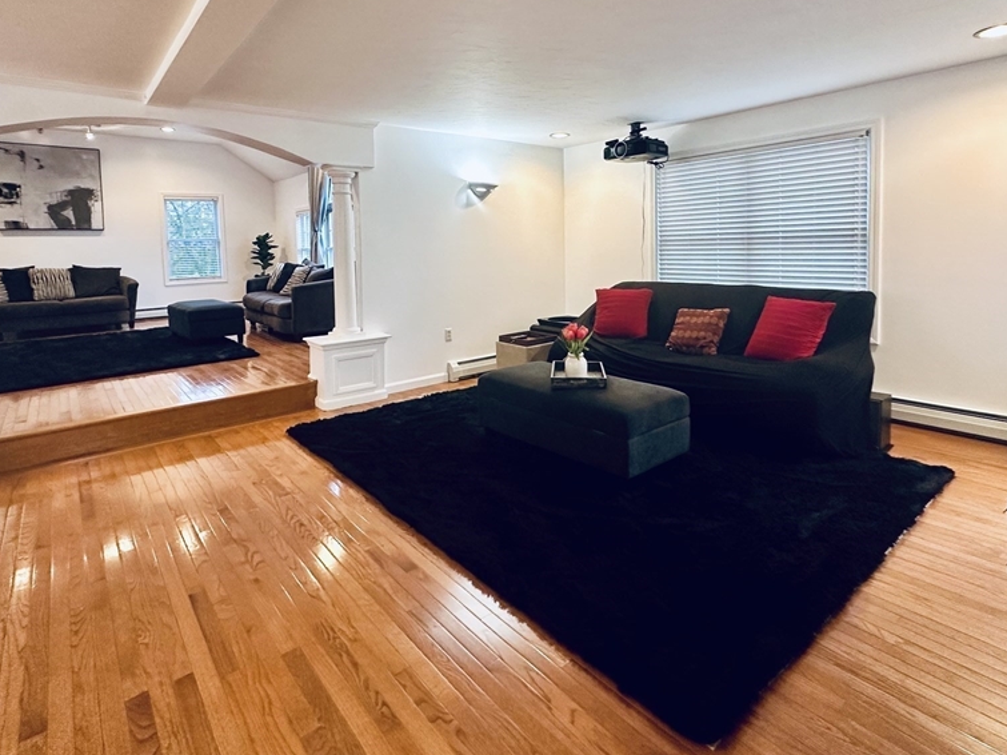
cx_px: 487
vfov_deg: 67.5
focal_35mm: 19
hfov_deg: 84.6
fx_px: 553
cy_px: 279
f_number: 2.2
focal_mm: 2.22
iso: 250
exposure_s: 1/60
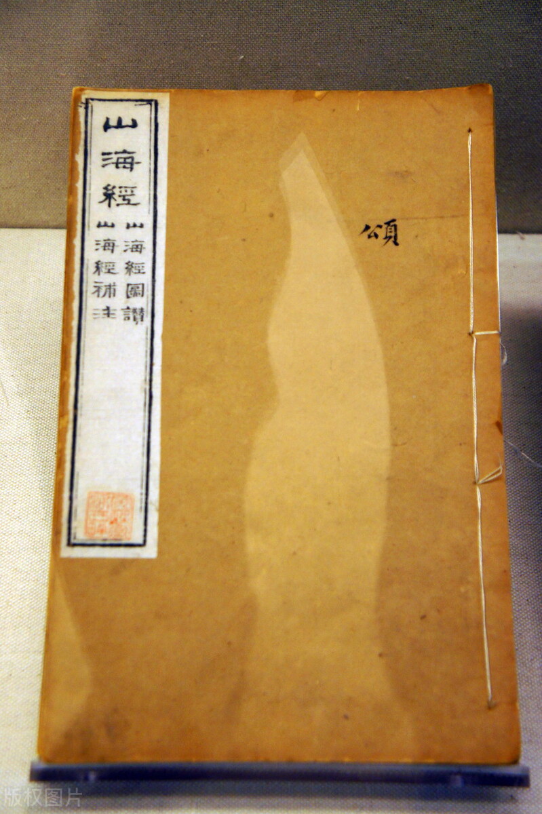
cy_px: 407
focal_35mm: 62
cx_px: 271
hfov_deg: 22.1
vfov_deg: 32.6
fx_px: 1390
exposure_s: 1/20
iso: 400
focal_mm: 41
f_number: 4.5
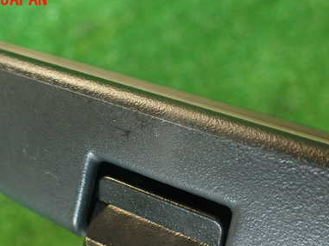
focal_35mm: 47
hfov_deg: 40.4
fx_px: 447
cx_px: 149
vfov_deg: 30.4
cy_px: 182
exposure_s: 1/30
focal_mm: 5.4
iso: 250
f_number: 2.3
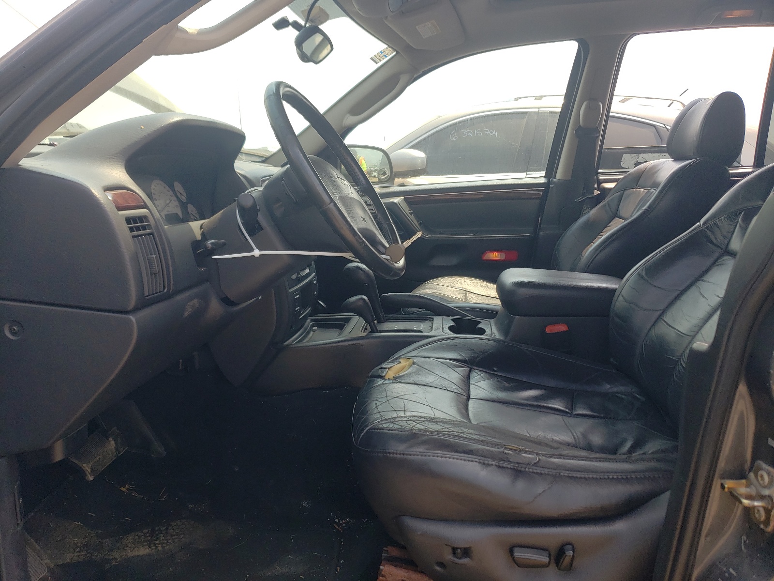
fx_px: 581
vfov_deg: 53.1
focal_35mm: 26
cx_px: 387
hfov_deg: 67.3
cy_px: 290
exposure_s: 1/909
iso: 50
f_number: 1.5
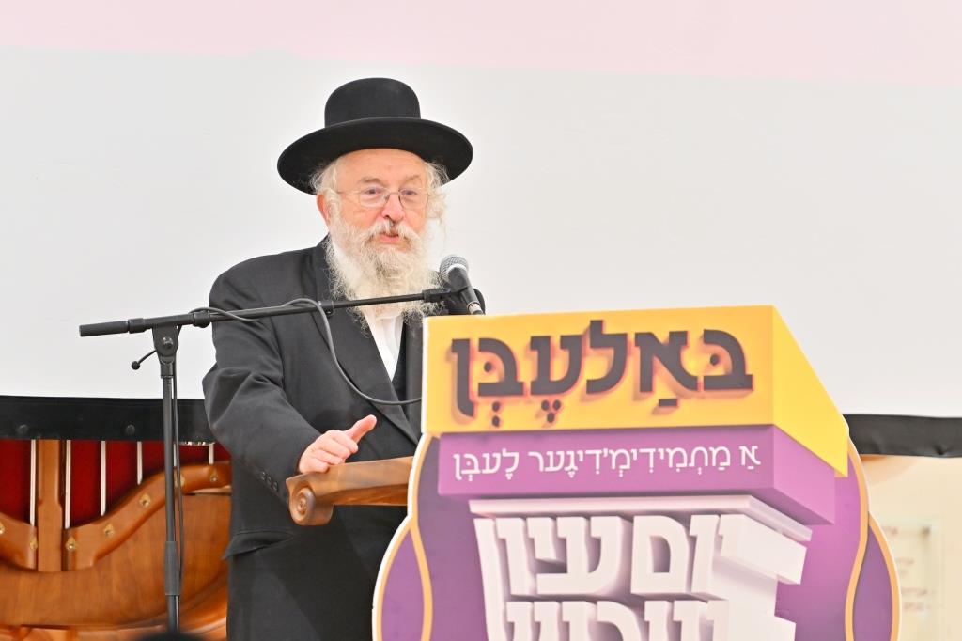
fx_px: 8014
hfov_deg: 6.9
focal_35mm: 300
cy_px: 320
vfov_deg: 4.6
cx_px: 481
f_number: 2.8
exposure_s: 1/160
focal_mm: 200
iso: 500
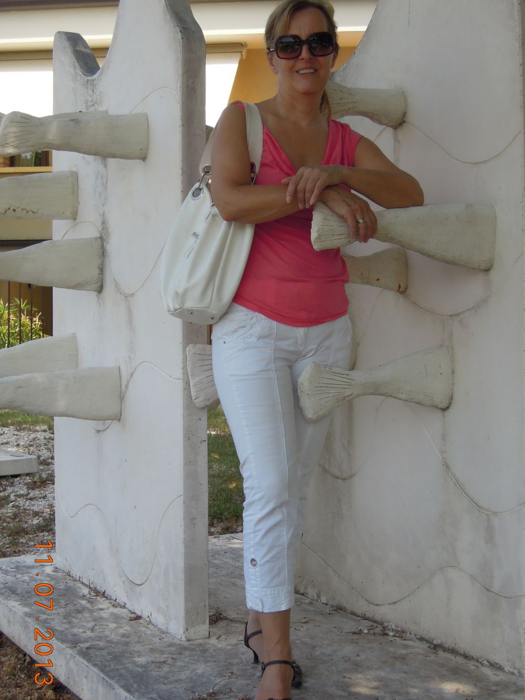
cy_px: 338
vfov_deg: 34.9
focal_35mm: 55
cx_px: 272
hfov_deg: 26.6
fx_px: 1112
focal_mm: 9
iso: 160
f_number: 3.7
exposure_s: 1/640
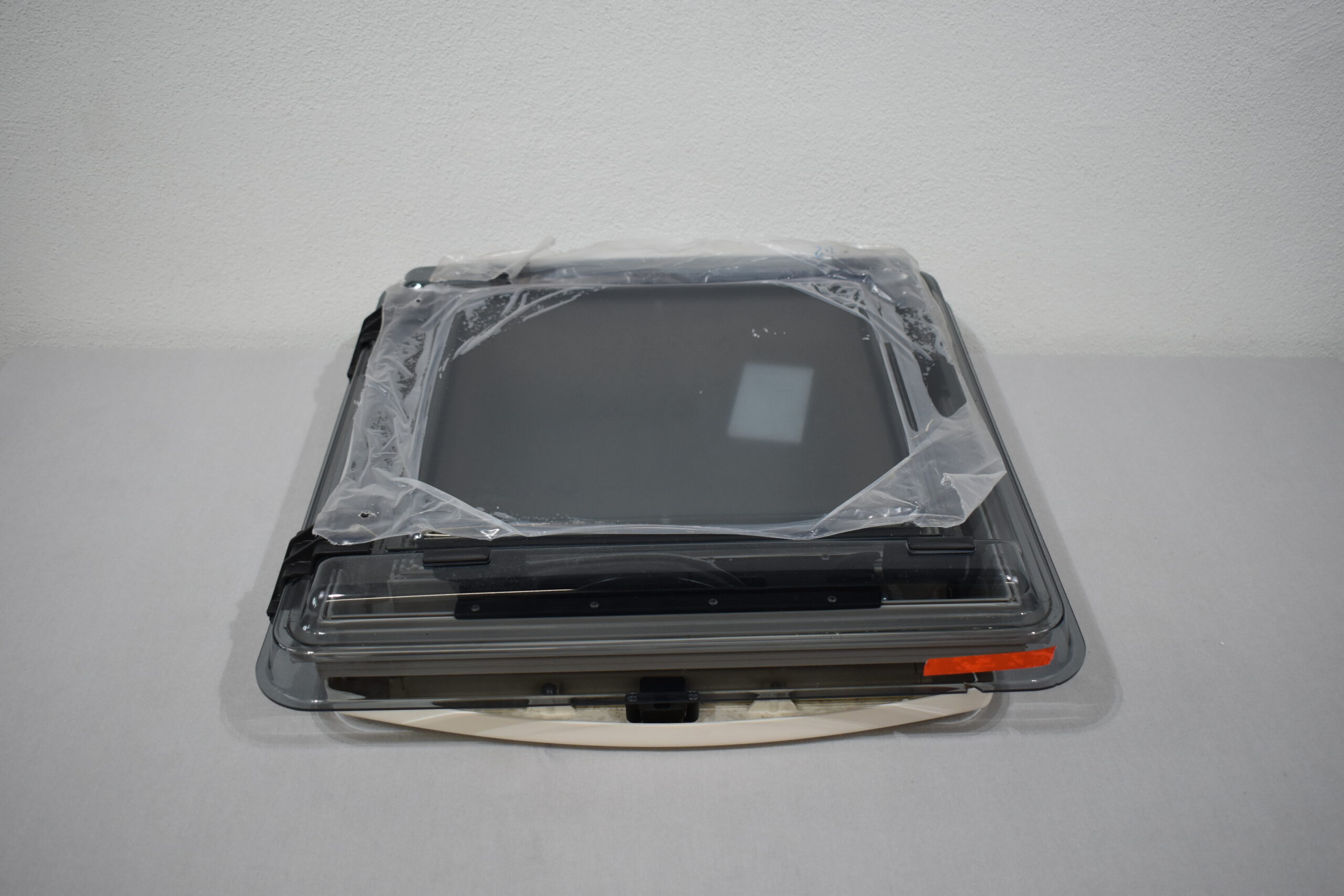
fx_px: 1344
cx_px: 672
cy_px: 448
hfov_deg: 53.1
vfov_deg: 36.9
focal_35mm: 36
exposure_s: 1/250
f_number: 4
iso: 640
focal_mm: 24
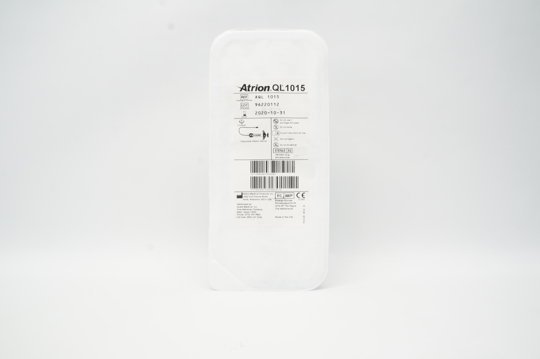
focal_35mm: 27
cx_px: 270
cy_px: 180
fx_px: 405
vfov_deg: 47.8
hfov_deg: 67.4
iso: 800
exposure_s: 1/20
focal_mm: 18
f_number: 11
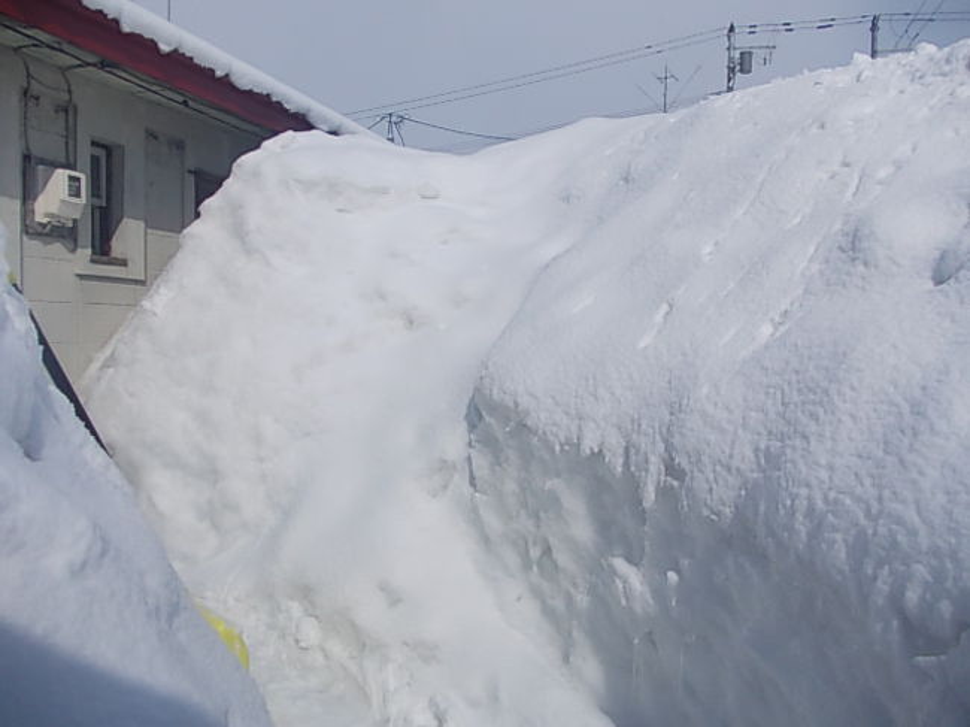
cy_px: 364
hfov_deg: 63.5
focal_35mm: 28
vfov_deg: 49.7
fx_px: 784
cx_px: 485
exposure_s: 1/2000
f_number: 5.4
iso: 80
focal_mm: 4
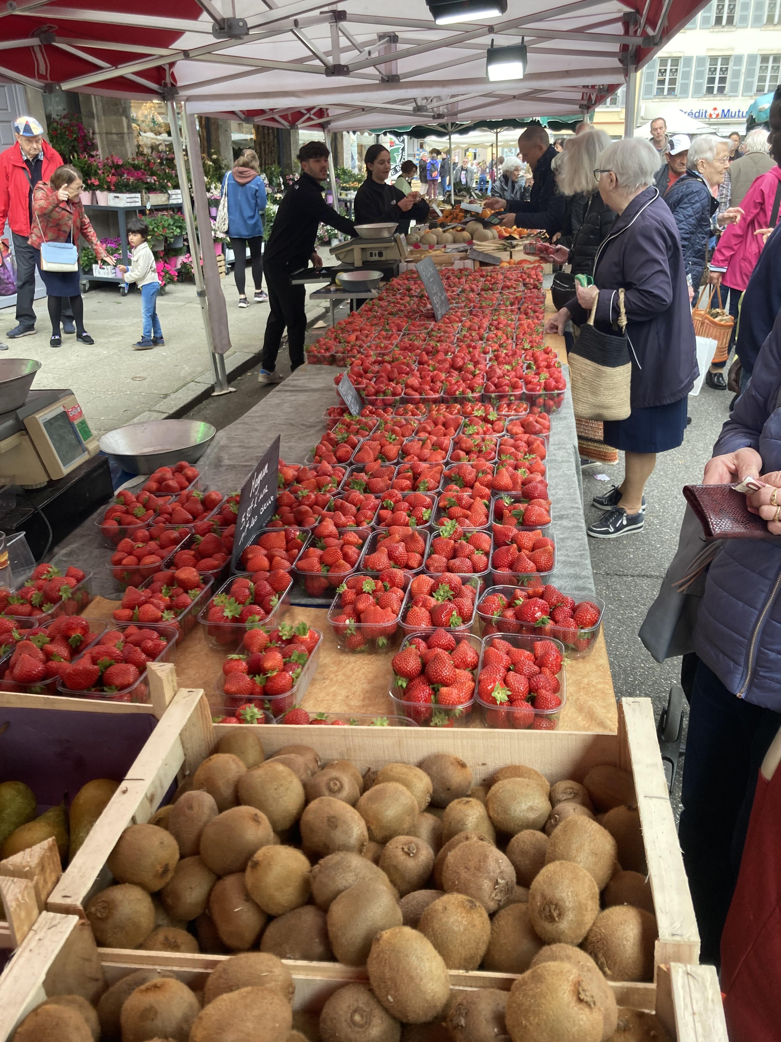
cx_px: 390
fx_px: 842
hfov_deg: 49.7
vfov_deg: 63.4
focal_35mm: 28
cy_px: 521
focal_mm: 3.99
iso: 50
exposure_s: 1/97
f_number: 1.8
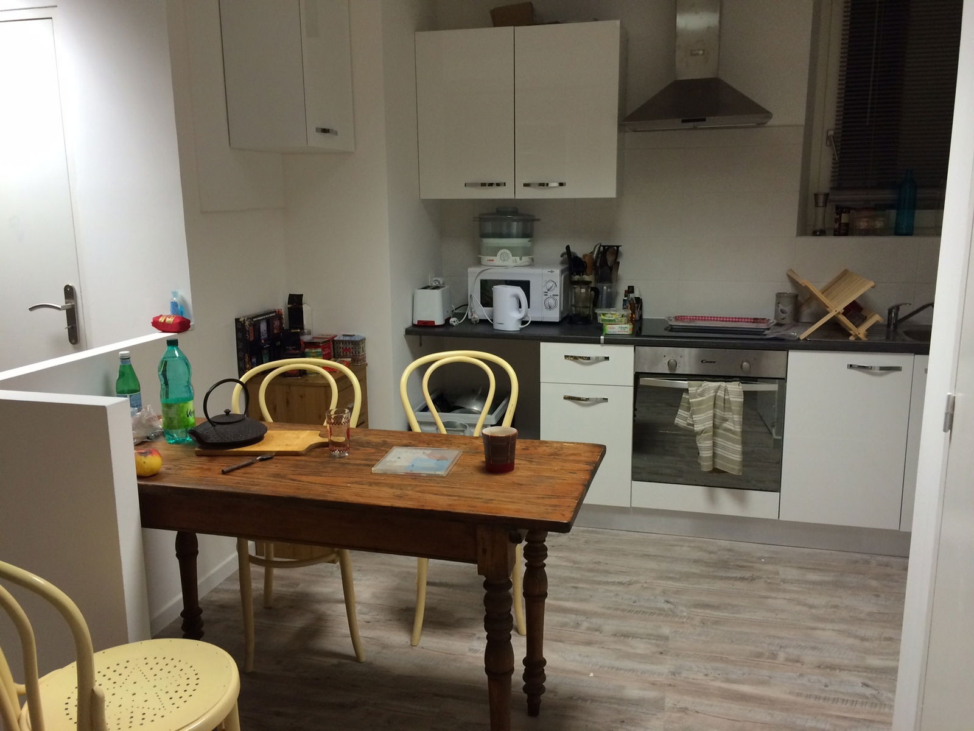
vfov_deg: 48.2
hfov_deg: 61.7
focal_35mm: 29
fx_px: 816
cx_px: 487
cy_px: 366
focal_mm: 4.15
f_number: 2.2
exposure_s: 1/33
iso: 80
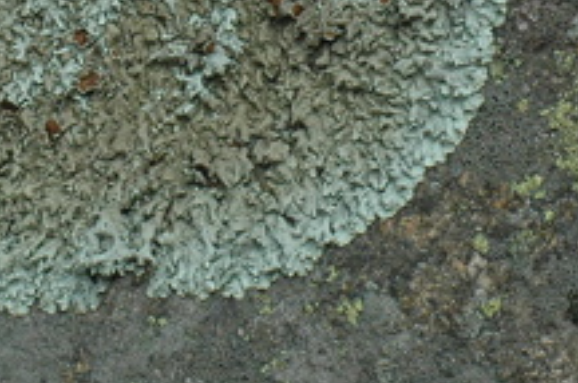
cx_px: 155
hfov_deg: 5.4
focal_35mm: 385
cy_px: -220
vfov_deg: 3.5
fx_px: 6168
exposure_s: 1/250
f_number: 8
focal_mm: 70
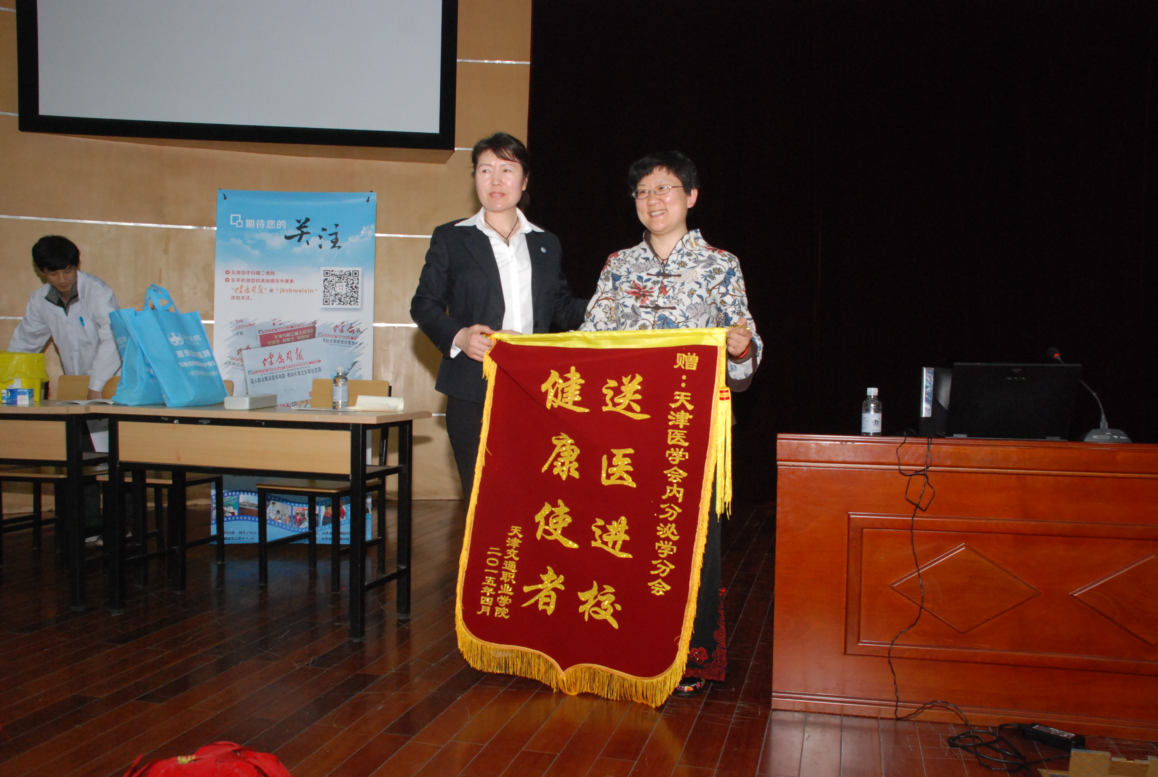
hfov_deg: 21.9
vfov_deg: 14.8
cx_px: 579
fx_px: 2998
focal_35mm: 93
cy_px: 388
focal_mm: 62
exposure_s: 1/60
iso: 1100
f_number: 9
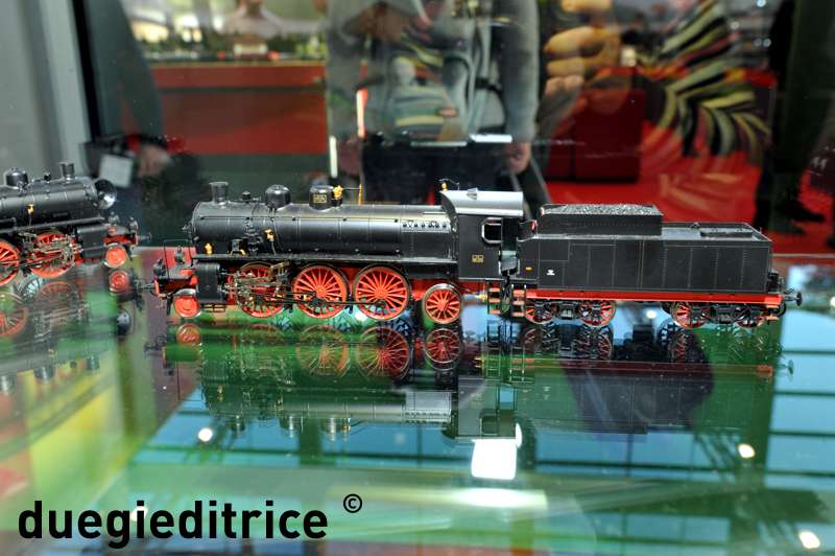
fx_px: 811
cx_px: 418
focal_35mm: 35
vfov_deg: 37.8
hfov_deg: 54.5
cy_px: 278
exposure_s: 1/60
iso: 800
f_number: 14
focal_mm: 35
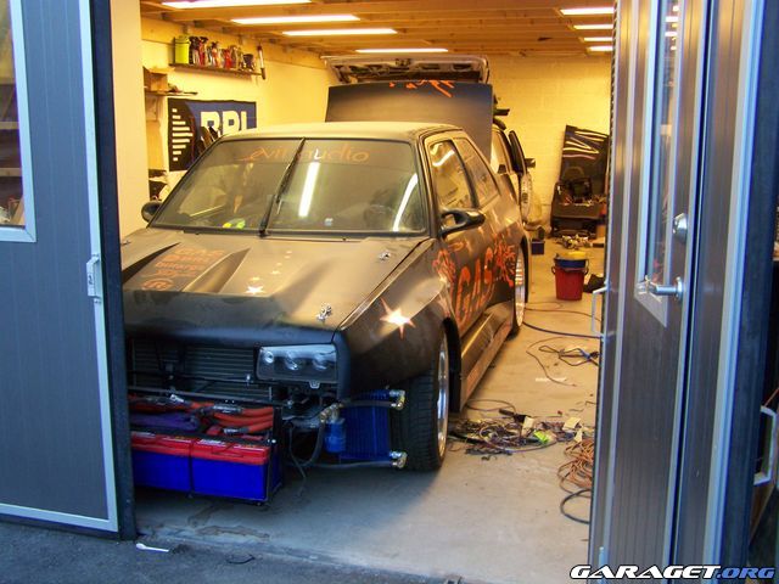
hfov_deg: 49.0
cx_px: 390
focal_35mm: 38
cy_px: 292
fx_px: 855
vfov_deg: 37.7
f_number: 2.8
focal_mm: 6.3
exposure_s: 1/15
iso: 160
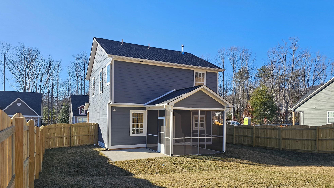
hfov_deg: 71.9
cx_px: 169
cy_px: 116
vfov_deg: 44.1
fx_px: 230
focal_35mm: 26
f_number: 1.7
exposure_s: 1/391
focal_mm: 6.3
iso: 10
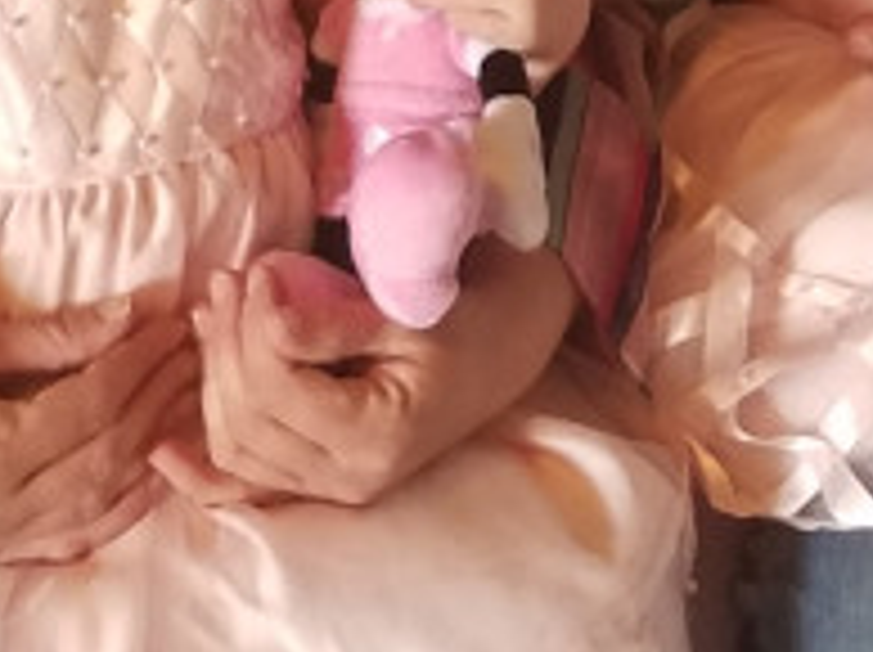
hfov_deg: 12.2
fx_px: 4055
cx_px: 706
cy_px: -486
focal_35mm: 161
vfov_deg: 8.8
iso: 160
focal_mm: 4.2
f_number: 1.7
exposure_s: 1/30
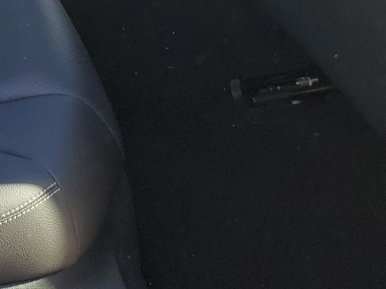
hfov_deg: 21.2
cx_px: -126
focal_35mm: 83
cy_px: -143
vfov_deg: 16.3
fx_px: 926
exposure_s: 1/189
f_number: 1.5
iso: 50
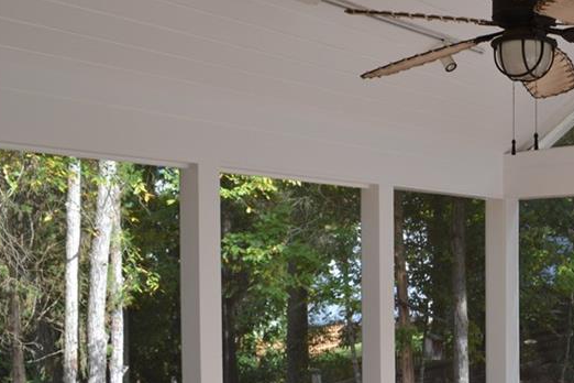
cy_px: 286
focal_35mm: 53
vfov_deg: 25.2
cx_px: 529
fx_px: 845
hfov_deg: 35.1
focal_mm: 18
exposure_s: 1/125
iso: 400
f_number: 5.6
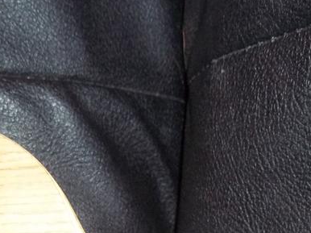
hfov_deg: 22.4
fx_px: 763
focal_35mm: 85
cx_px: 19
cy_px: 293
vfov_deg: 16.5
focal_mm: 5.7
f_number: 2.9
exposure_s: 1/30
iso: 160
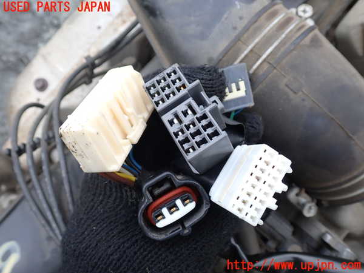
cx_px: 182
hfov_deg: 60.0
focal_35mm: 30
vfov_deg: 46.8
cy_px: 136
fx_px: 315
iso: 100
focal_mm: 5.4
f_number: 3.2
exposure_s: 1/125
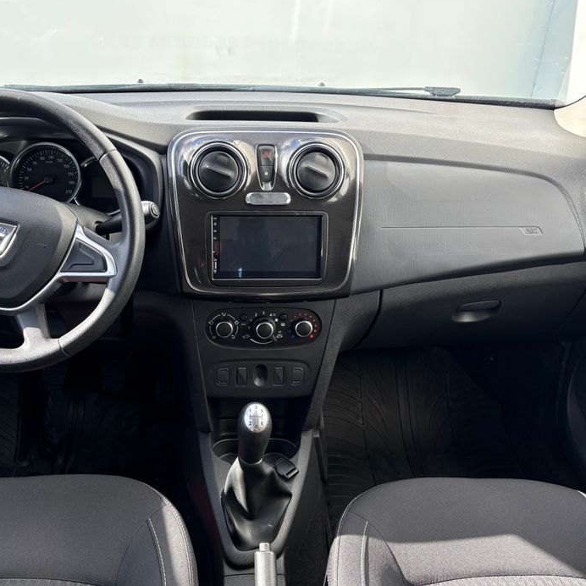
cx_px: 247
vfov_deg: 48.5
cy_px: 296
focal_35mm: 34
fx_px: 651
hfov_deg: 48.3
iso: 64
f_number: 1.6
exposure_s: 1/472
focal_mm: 5.96
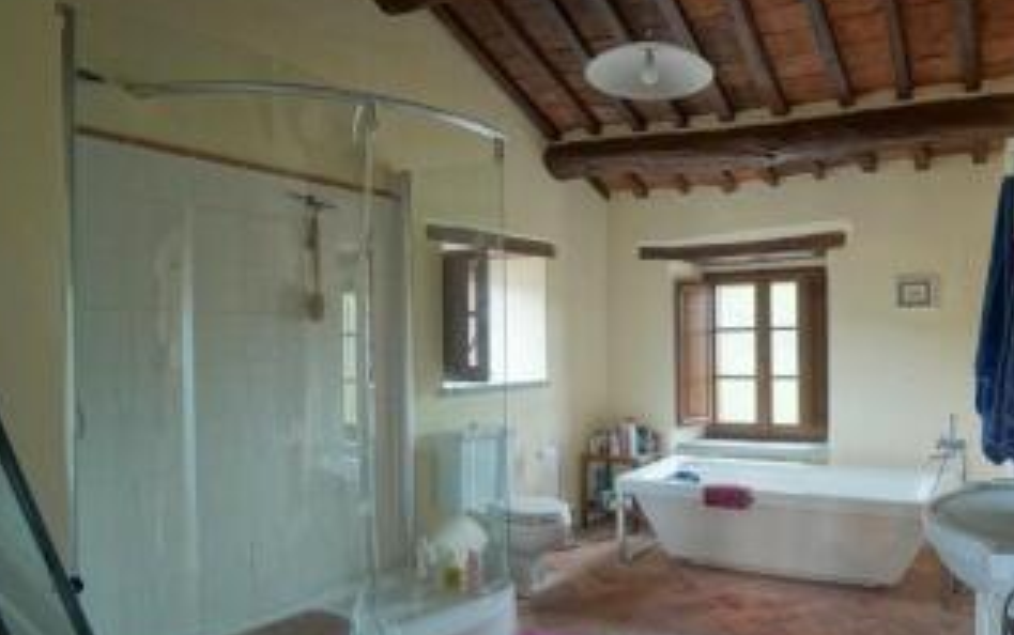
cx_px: 677
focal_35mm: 23
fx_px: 636
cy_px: 358
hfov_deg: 74.7
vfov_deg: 52.9
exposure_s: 1/30
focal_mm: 10
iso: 1250
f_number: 4
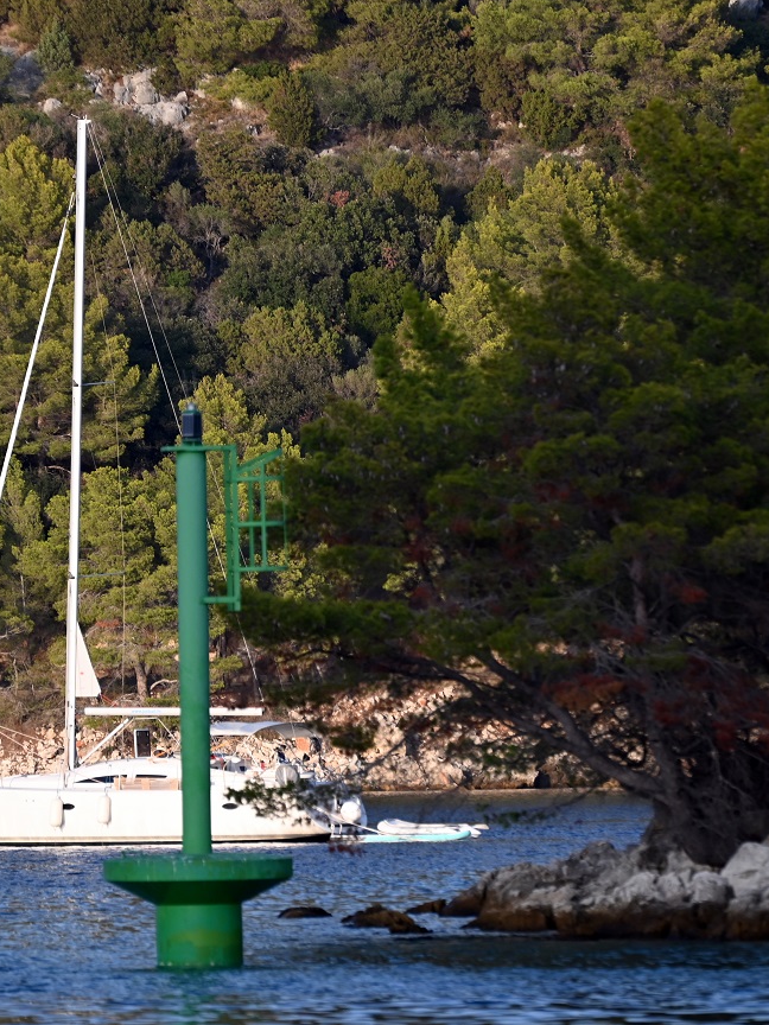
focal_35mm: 434
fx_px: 12855
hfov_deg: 3.4
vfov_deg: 4.6
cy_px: 513
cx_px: 373
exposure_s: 1/800
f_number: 5.6
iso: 400
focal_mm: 300
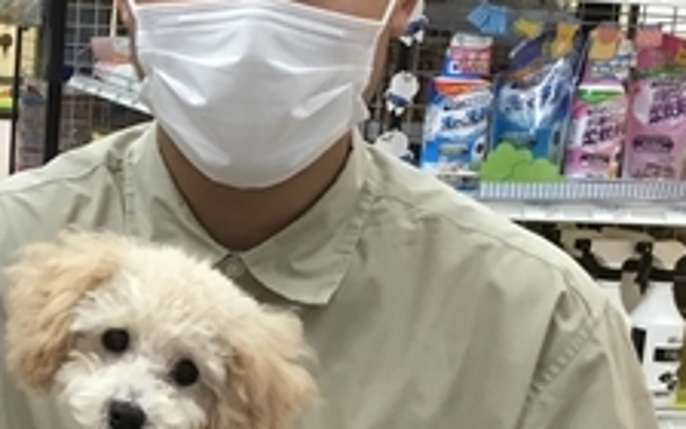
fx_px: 1645
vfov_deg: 14.8
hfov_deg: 22.4
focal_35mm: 88
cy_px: 291
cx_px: -46
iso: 64
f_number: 2.4
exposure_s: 1/30
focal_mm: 3.3
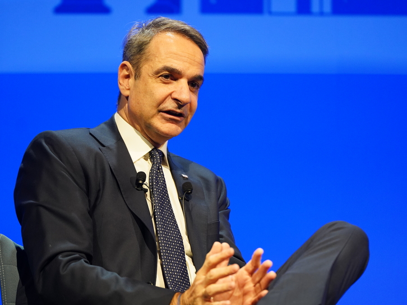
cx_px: 185
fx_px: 2116
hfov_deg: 11.0
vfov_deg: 8.2
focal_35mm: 180
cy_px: 154
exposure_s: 1/640
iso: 2000
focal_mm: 151
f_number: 2.8
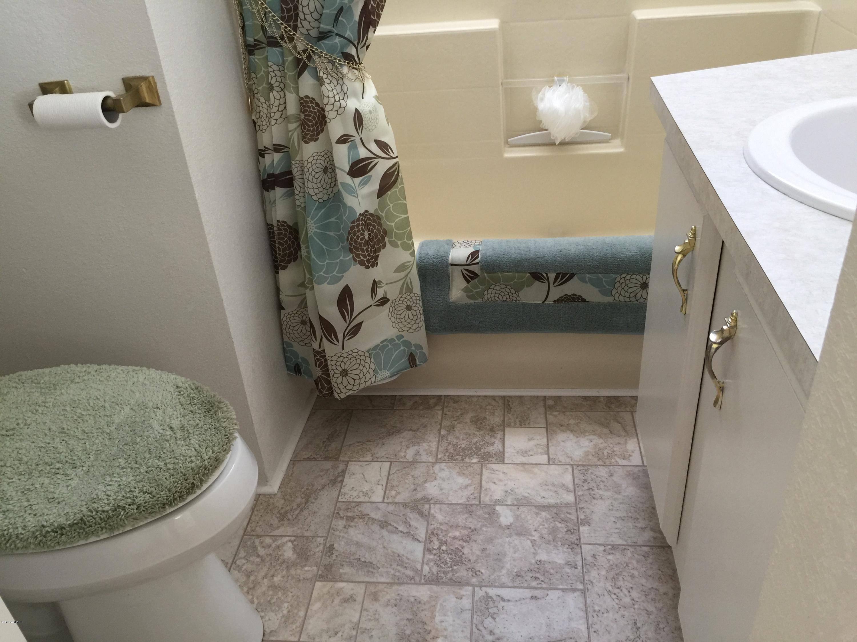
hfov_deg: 61.7
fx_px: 718
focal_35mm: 29
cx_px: 428
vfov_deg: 48.2
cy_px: 321
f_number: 2.2
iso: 80
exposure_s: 1/15
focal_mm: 4.15
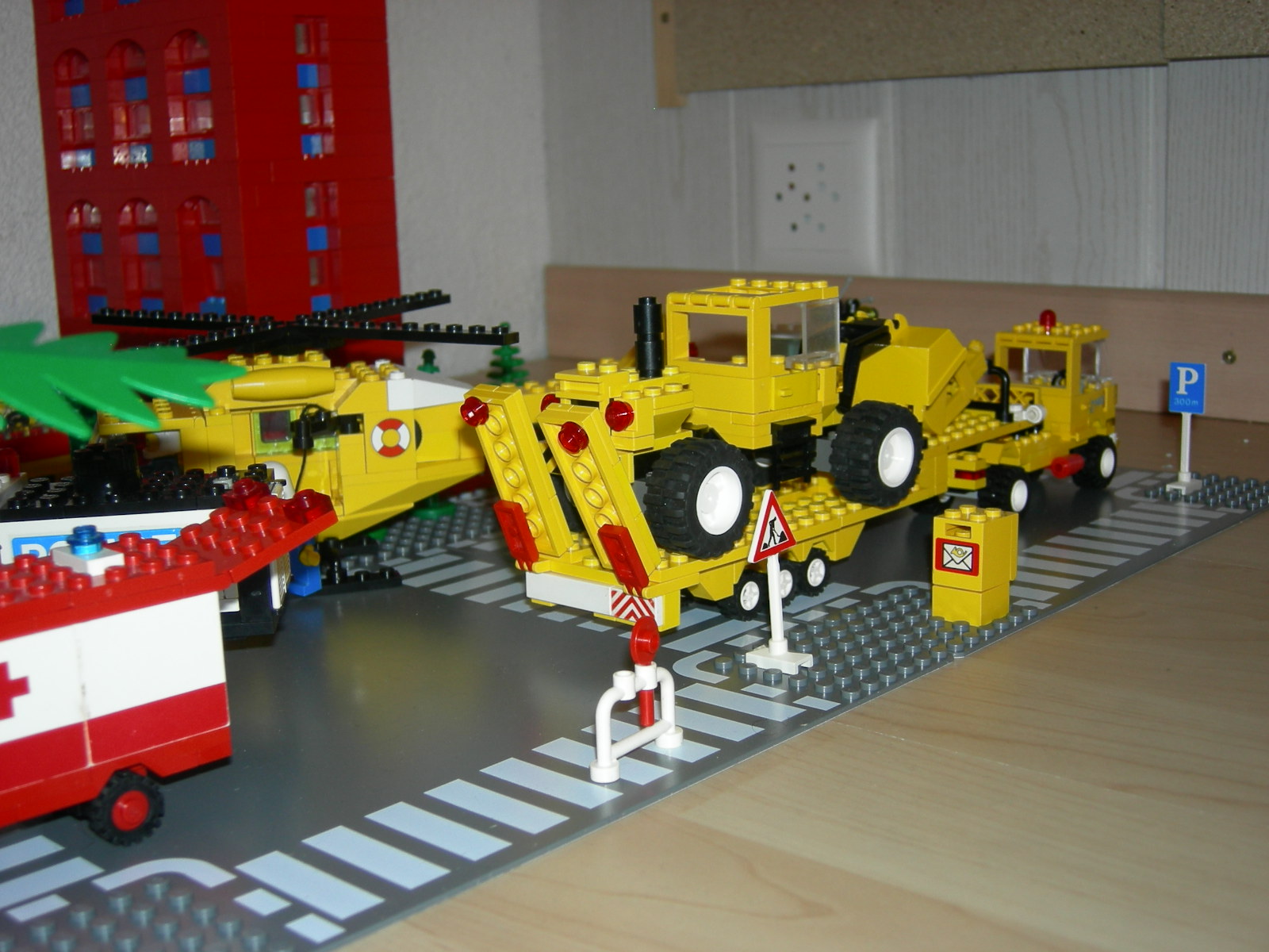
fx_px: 1613
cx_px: 634
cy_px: 476
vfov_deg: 32.9
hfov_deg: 42.9
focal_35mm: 44
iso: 64
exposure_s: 1/60.1
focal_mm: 9.1
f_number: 2.9
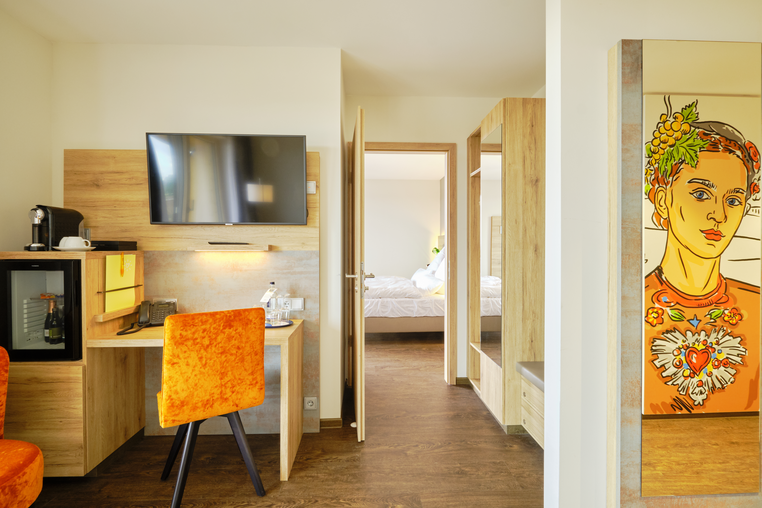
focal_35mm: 15
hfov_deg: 100.4
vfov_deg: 77.3
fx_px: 317
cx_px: 381
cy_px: 254
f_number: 11
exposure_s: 1/1.41
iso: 400
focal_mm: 10
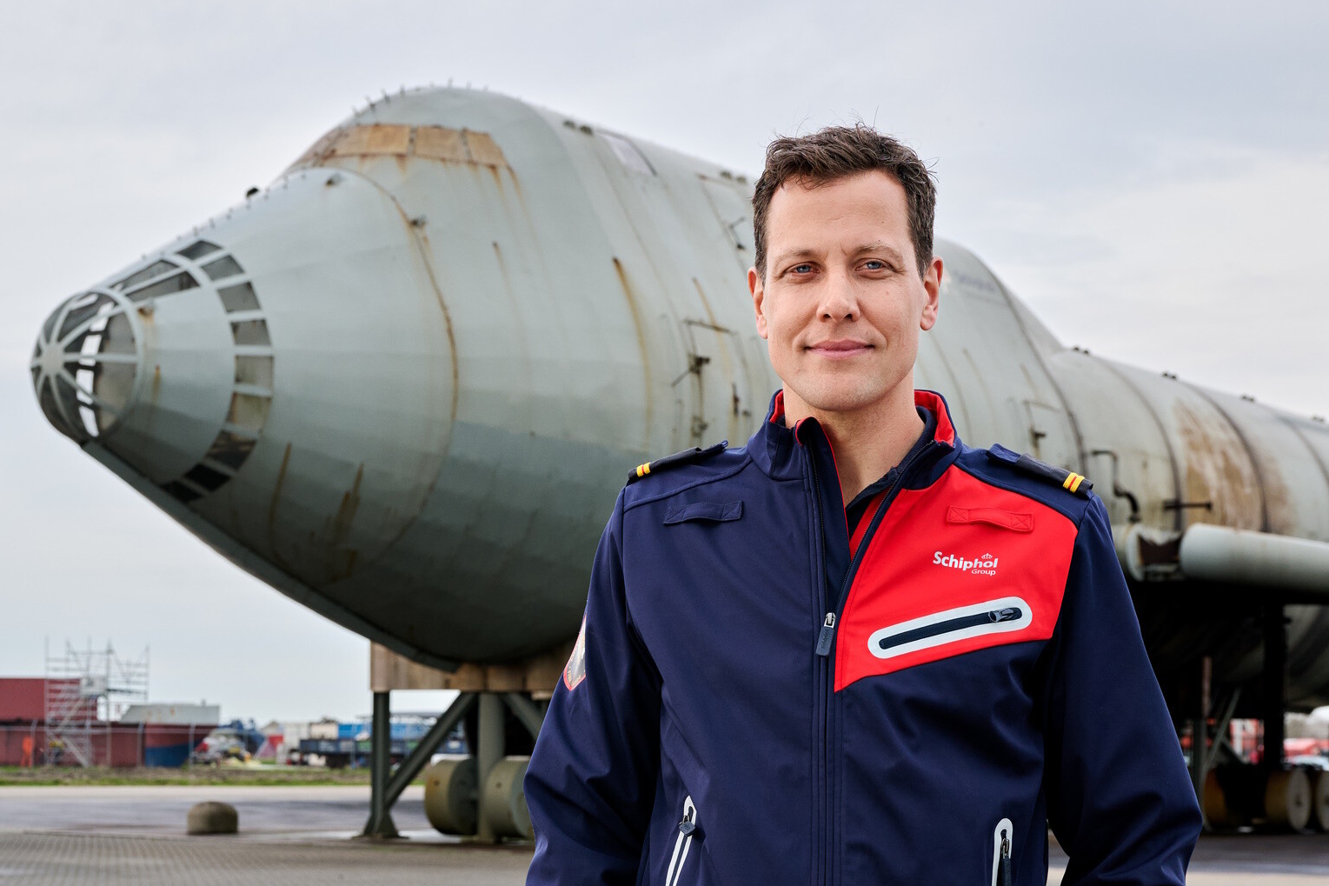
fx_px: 2658
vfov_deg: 18.8
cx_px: 430
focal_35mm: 72
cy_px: 683
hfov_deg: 27.9
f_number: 7.1
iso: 200
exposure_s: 1/100
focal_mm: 43
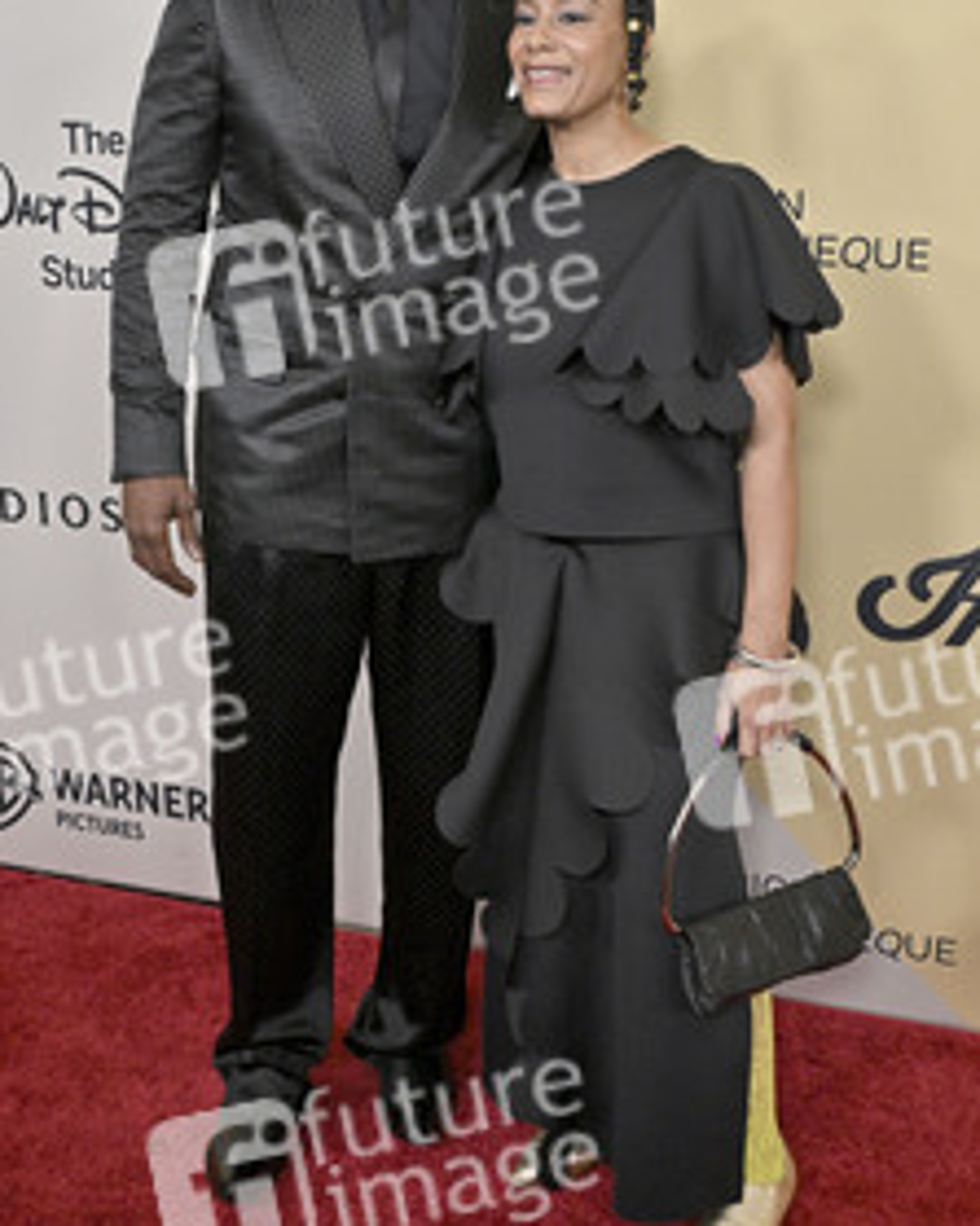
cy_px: 505
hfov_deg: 32.1
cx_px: 501
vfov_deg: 39.4
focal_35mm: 47
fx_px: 1705
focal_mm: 35
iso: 2000
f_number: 5.6
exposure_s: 1/320
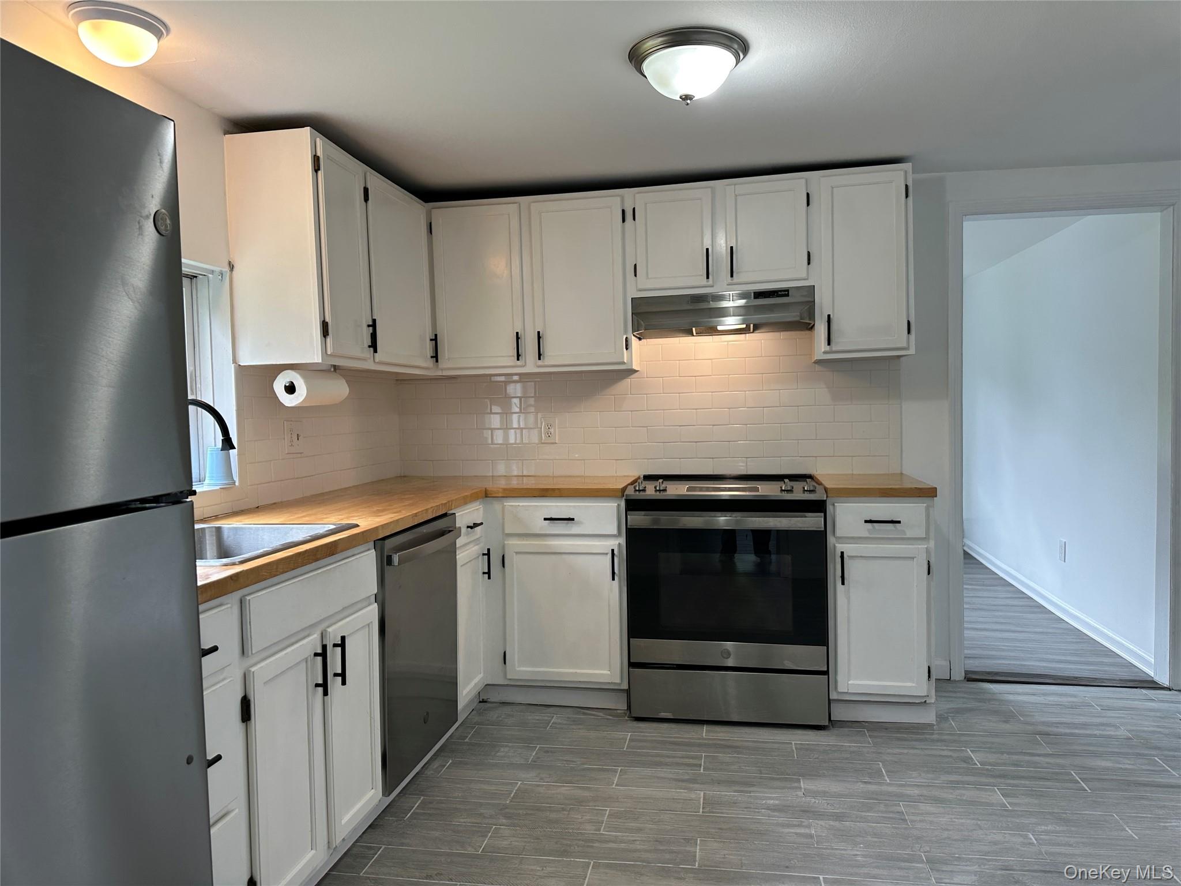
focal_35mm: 24
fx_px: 819
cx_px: 590
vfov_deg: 56.8
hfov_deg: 71.6
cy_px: 443
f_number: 1.78
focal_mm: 6.86
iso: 80
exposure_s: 1/120
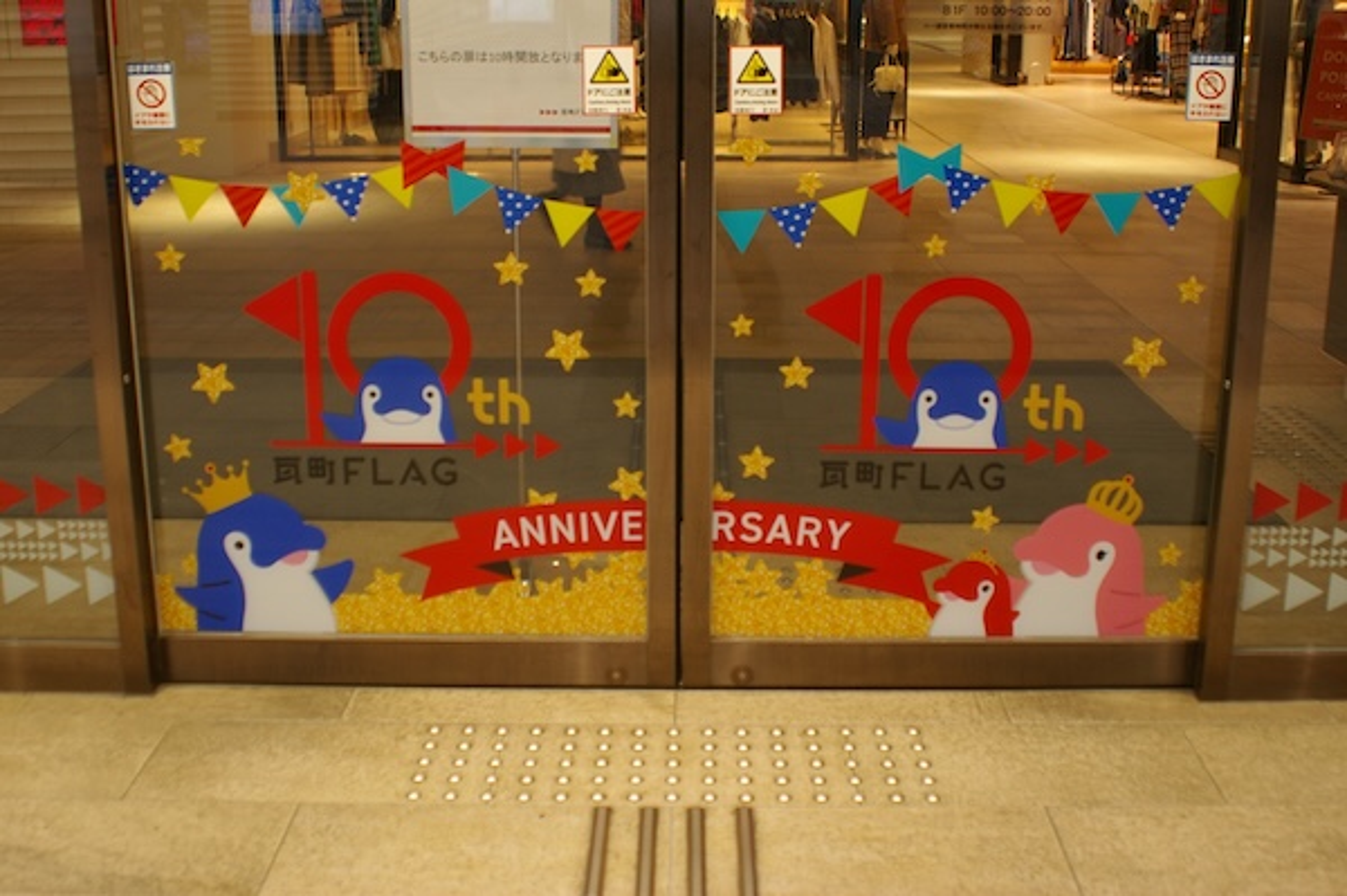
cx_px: 674
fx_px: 1570
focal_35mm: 42
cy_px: 448
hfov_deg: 46.4
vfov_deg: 31.8
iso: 400
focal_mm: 28
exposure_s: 1/60
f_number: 4
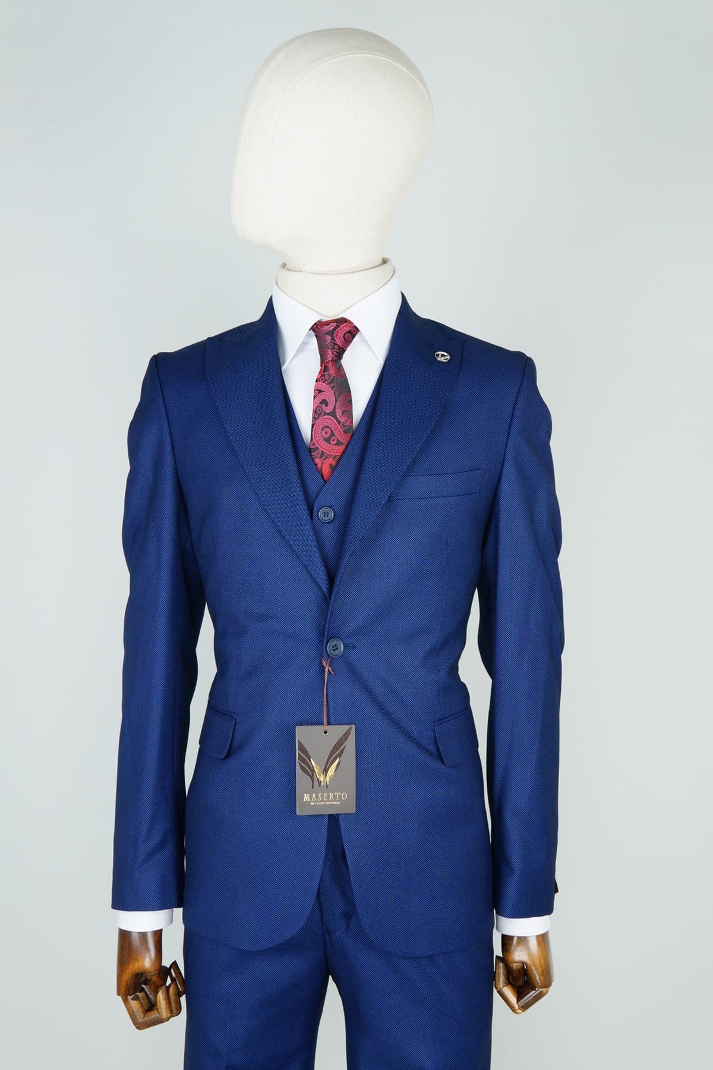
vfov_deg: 43.6
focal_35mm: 45
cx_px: 356
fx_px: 1337
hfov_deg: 29.9
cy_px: 535
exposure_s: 1/100
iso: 100
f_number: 11
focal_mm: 30
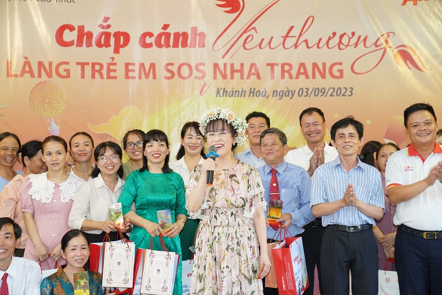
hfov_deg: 28.8
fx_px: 859
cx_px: 221
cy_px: 148
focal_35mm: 70
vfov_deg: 19.4
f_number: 4
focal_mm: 70
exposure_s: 1/125
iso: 1600
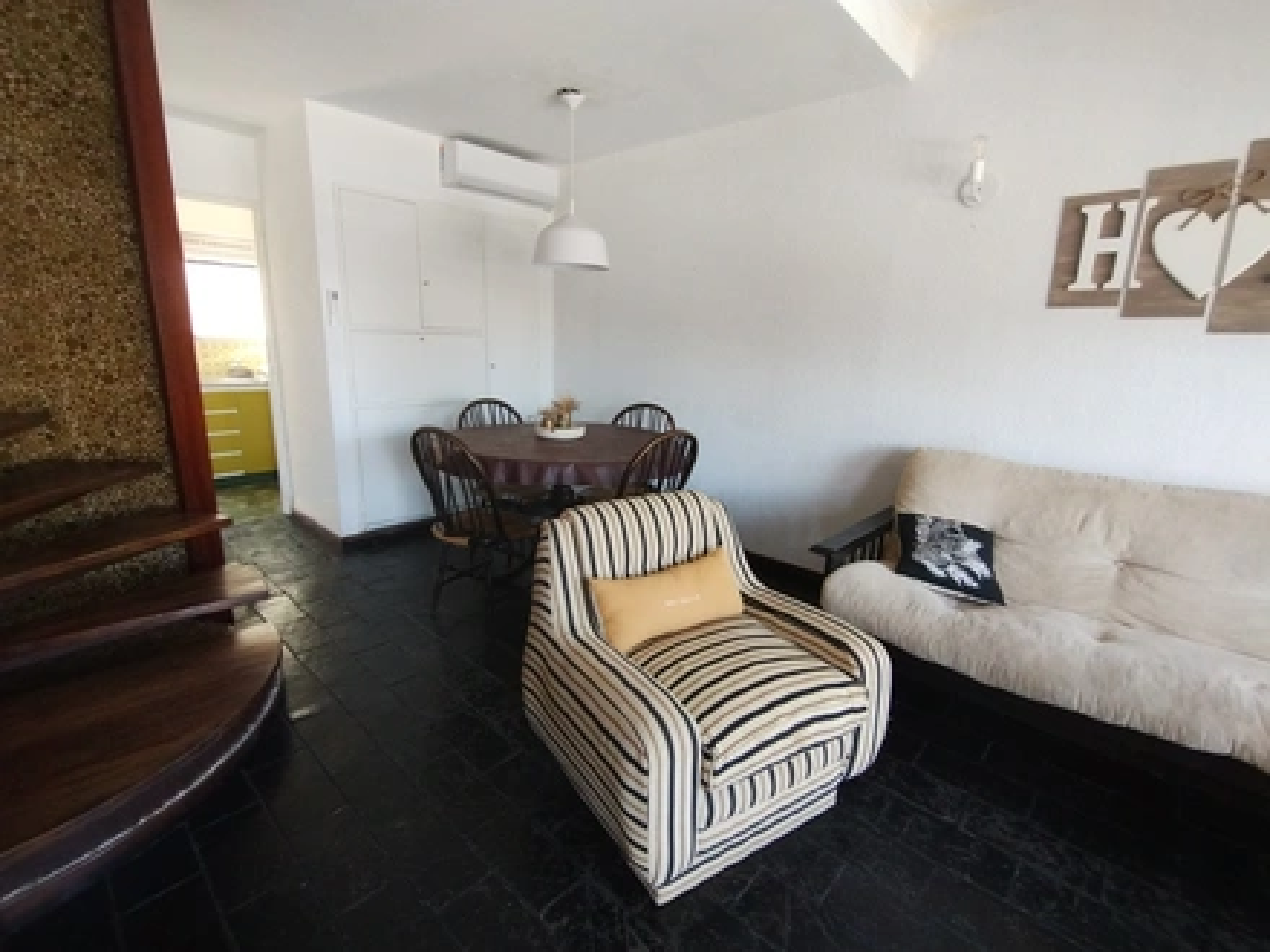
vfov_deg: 78.1
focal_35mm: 16
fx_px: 587
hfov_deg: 94.5
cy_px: 476
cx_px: 635
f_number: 2.2
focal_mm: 1.66
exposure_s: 1/33.3
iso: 265
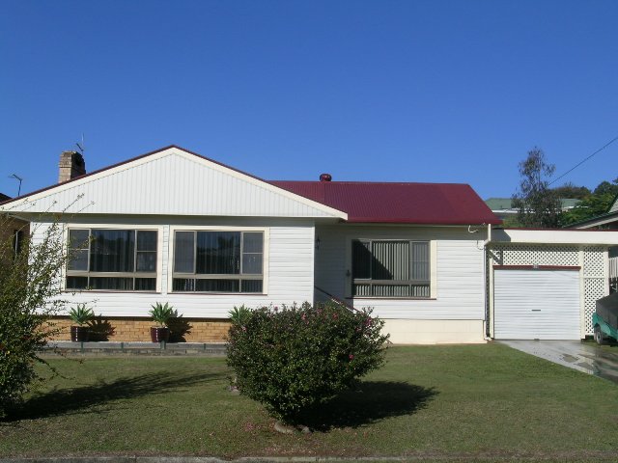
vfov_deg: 34.3
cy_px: 232
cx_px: 309
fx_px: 750
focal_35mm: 42
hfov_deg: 44.8
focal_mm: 8.7
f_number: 7.2
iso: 50
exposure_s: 1/351
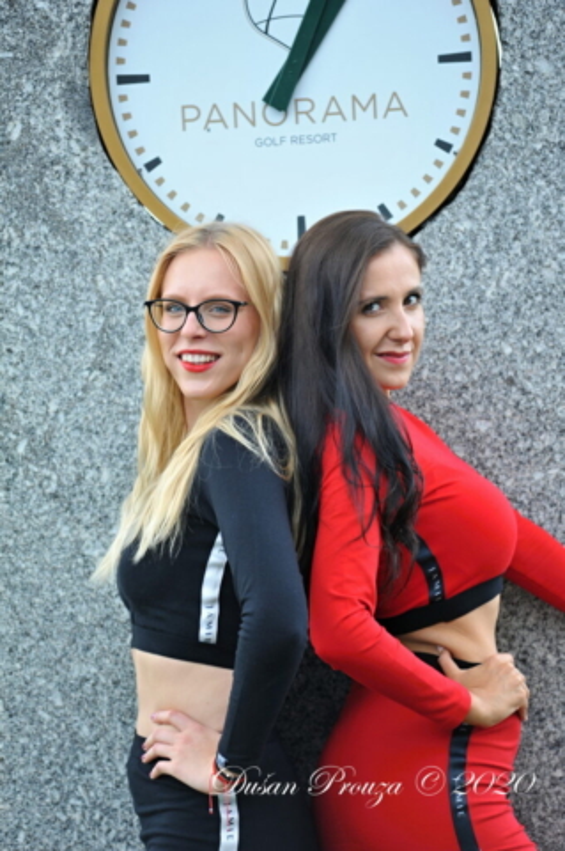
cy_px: 426
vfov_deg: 11.1
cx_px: 282
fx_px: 4364
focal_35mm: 185
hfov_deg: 7.4
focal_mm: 185
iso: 400
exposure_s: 1/800
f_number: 5
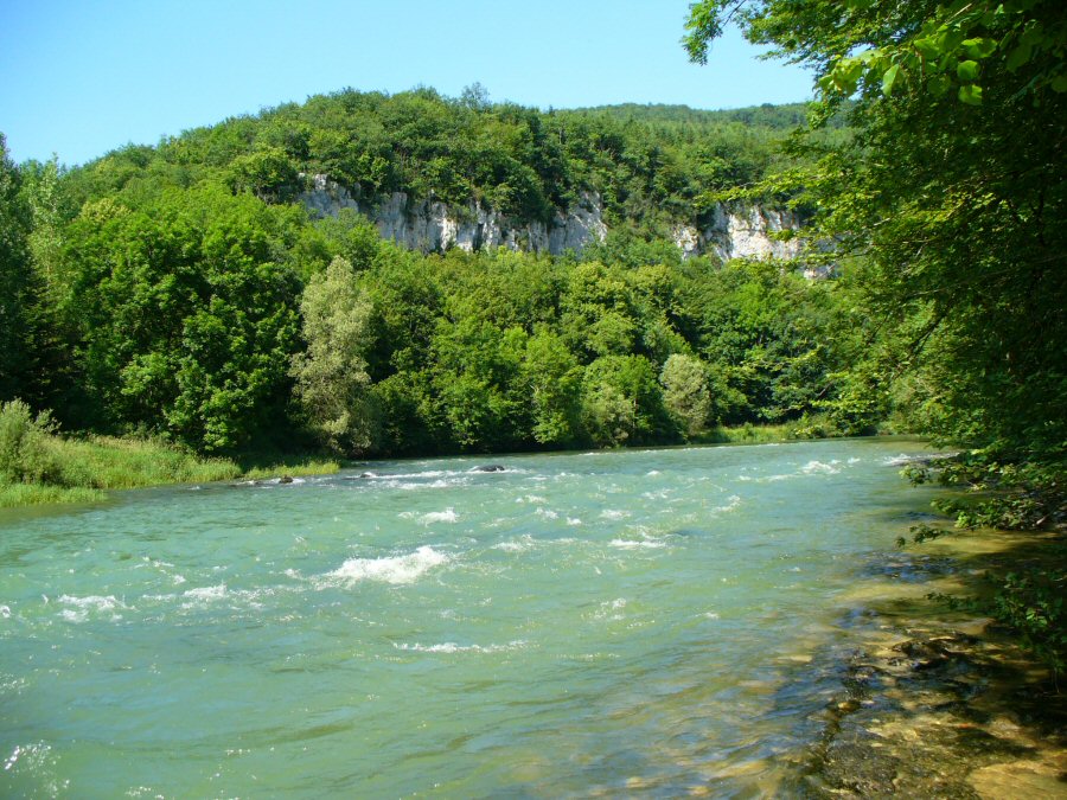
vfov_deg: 38.7
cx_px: 534
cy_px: 400
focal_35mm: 37
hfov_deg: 50.1
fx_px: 1140
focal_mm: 6.1
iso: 80
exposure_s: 1/500
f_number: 2.8
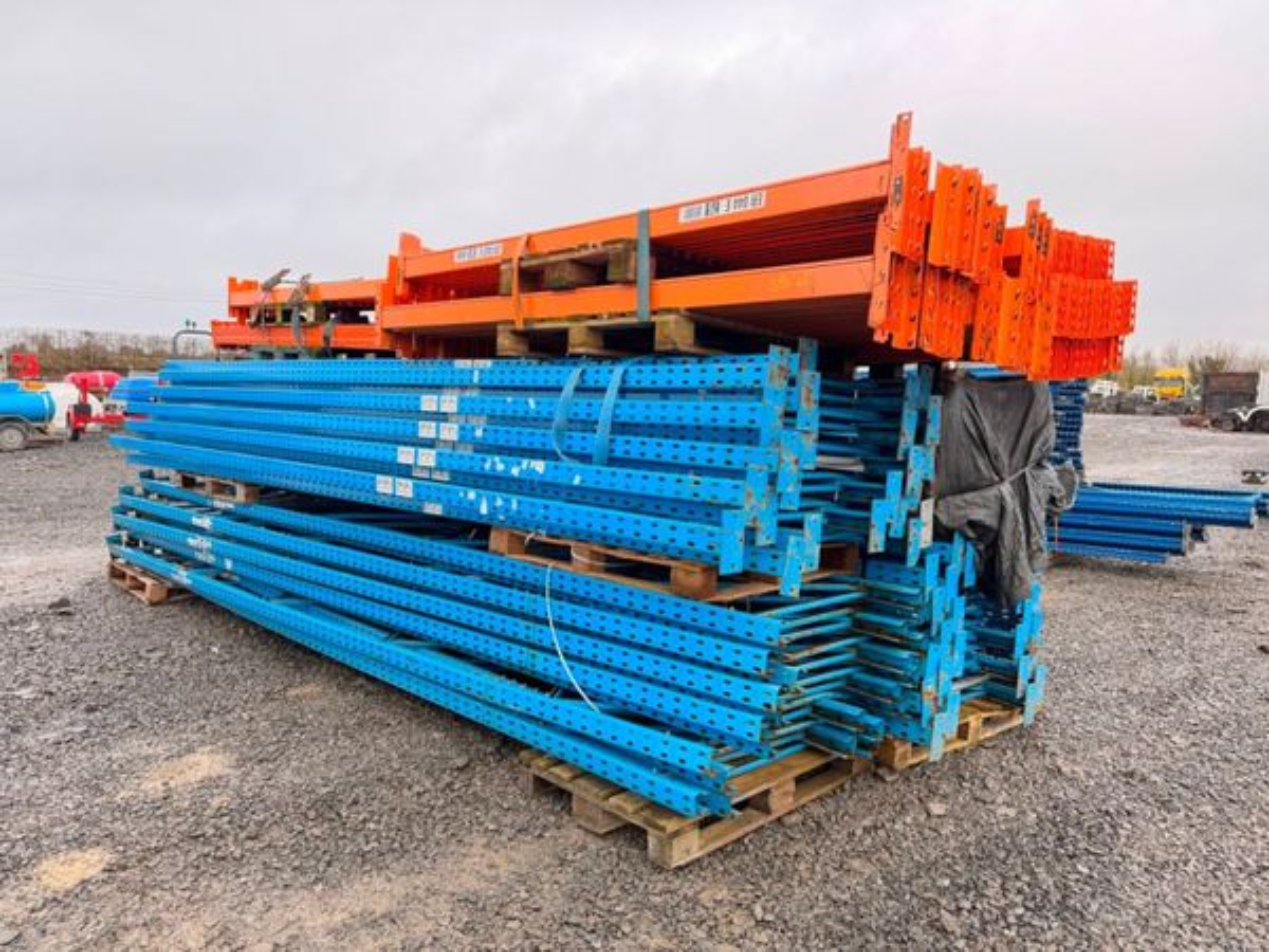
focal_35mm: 24
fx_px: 880
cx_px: 634
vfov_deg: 56.8
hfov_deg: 71.6
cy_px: 476
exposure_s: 1/159
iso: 80
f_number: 1.78
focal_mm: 6.76
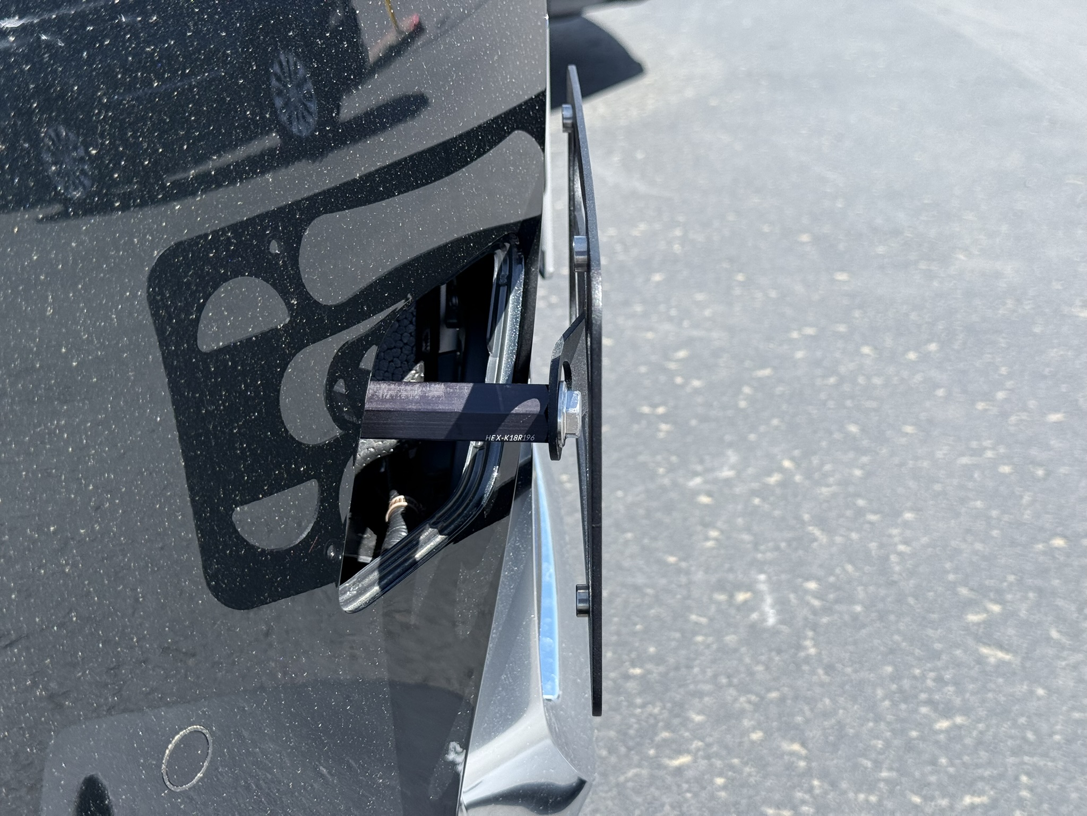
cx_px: 544
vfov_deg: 30.3
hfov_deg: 39.7
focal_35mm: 48
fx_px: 1507
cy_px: 408
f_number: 1.78
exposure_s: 1/1484
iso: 80
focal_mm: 6.76
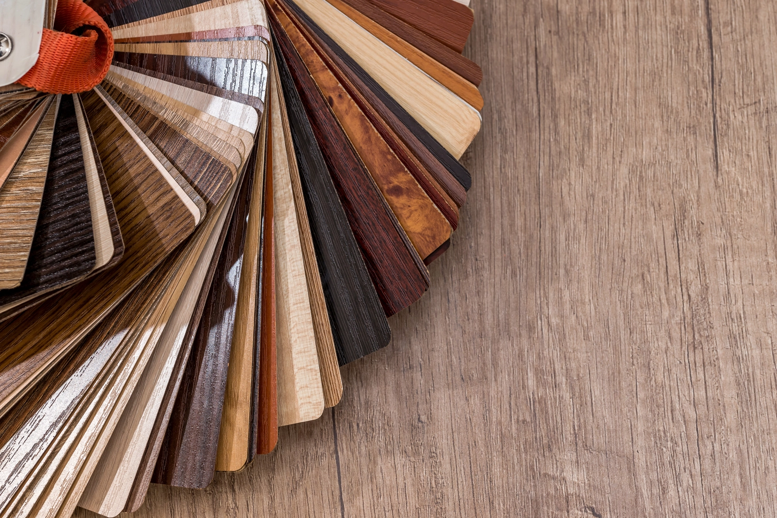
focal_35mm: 105
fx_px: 2267
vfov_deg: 13.0
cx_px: 388
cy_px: 259
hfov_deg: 19.5
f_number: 14
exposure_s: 1/200
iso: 320
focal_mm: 105
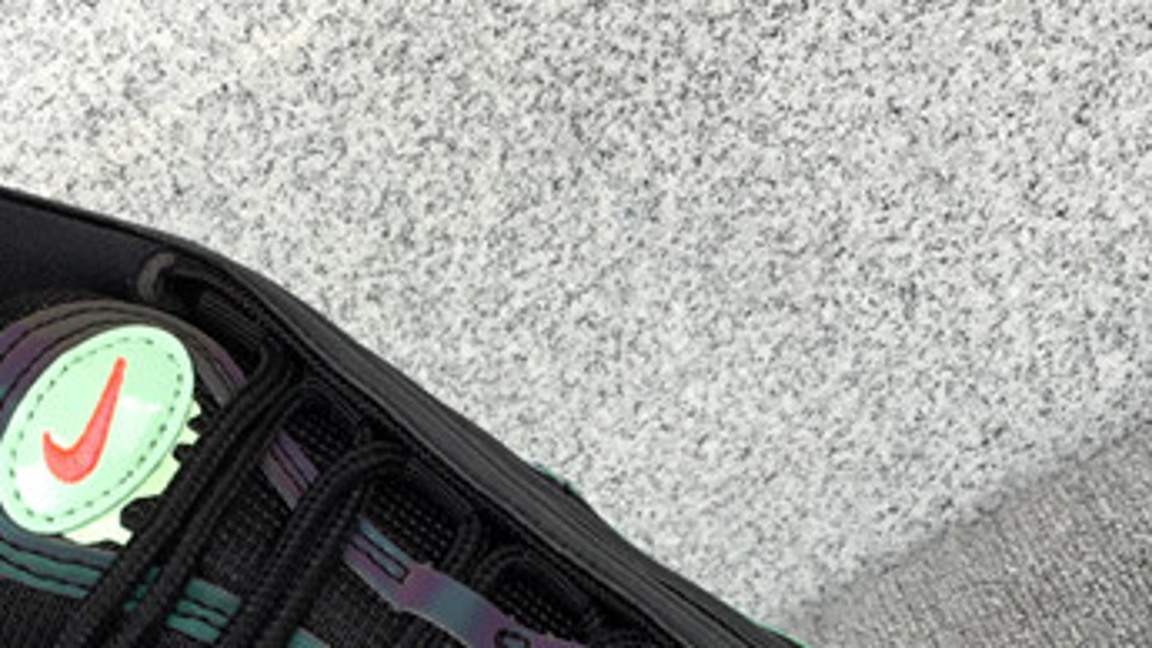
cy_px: 626
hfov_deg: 24.0
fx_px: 2688
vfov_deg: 13.6
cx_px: 344
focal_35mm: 88
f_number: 2.4
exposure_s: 1/129
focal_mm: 3.3
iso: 25
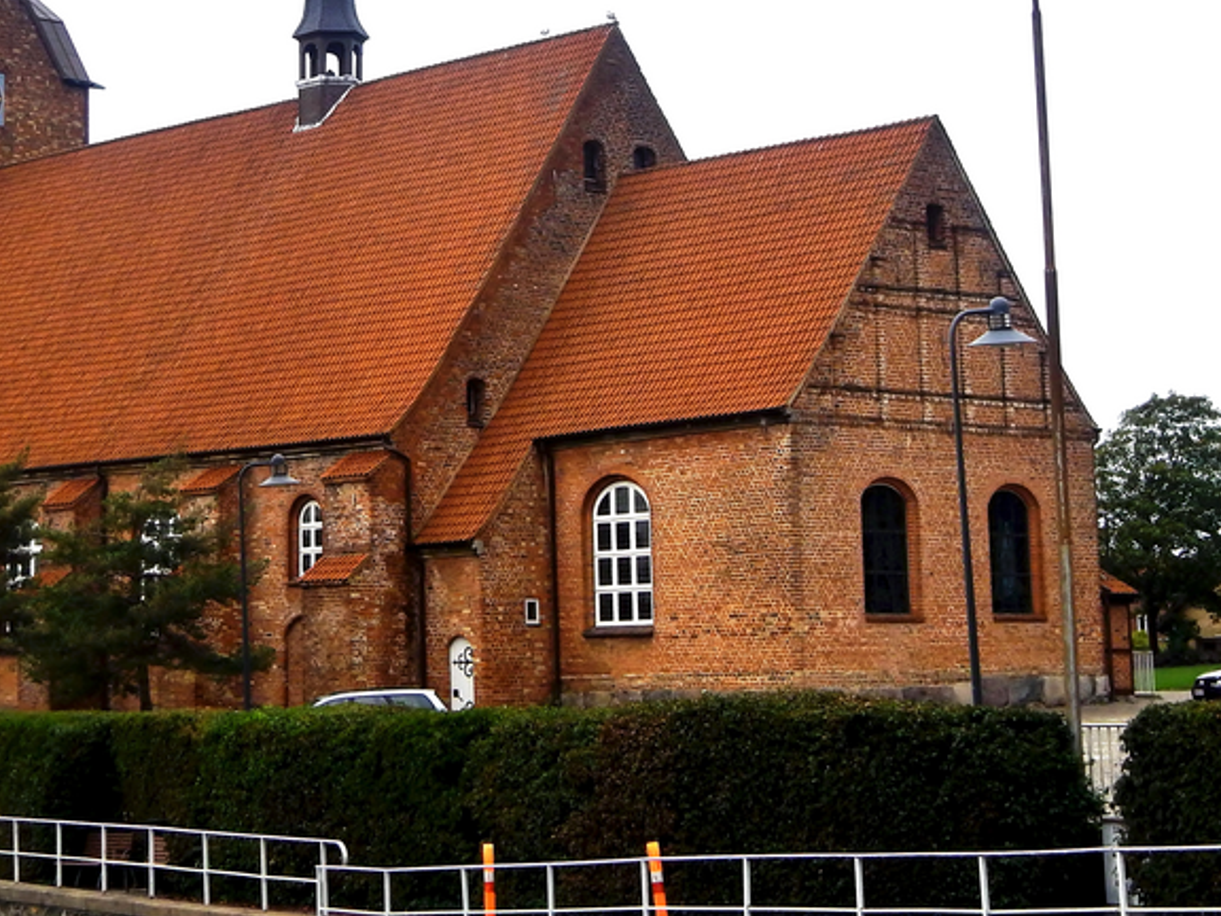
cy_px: 174
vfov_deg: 16.8
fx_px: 3069
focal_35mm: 87
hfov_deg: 22.4
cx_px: 404
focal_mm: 8.4
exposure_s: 1/250
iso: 125
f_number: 4.1
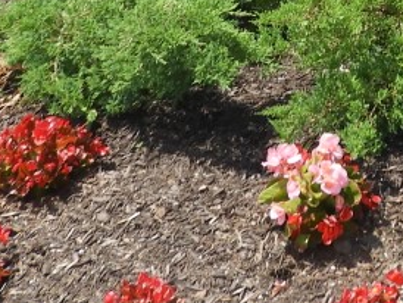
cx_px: 468
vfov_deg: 10.8
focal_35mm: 126
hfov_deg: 15.1
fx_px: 1468
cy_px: -293
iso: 100
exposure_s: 1/800
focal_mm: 4.3
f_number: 3.3
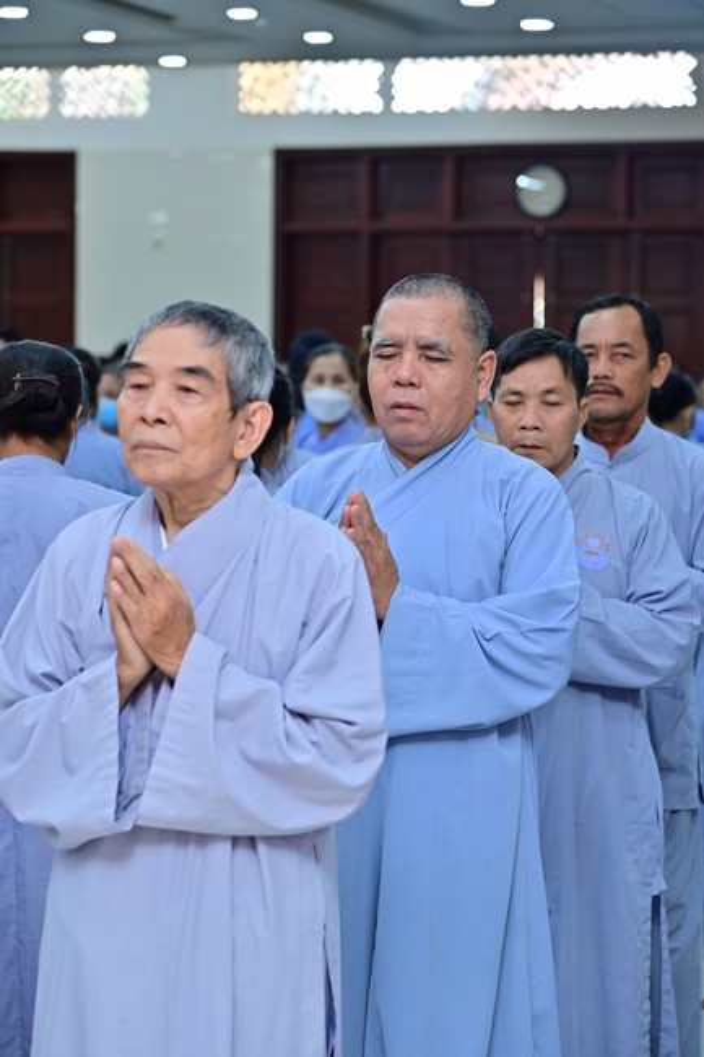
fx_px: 2935
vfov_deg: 20.4
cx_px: 352
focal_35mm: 100
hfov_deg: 13.7
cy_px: 528
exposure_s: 1/125
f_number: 5
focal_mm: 100
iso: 1250
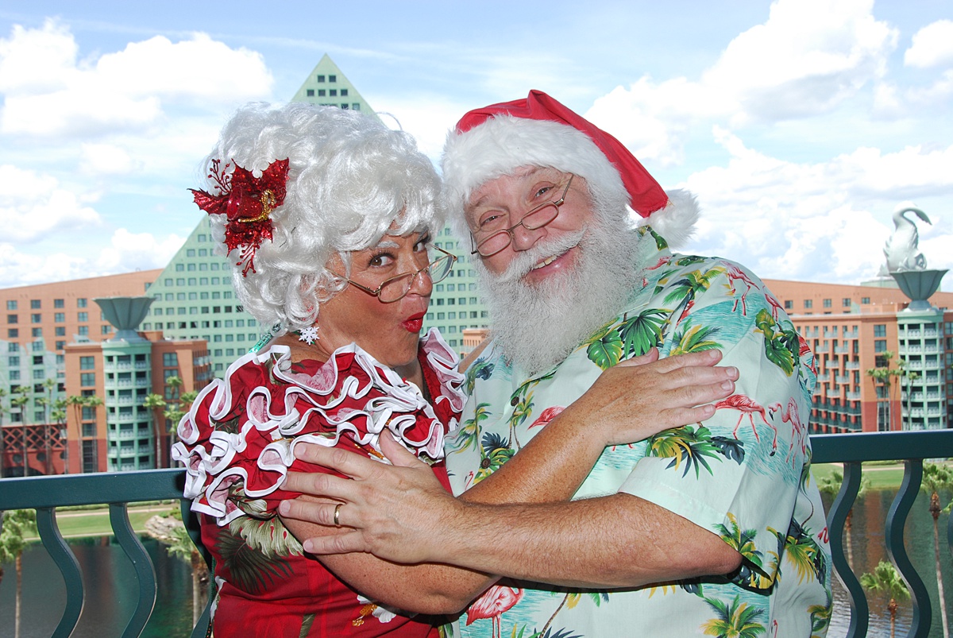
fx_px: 1232
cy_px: 319
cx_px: 476
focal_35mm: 46
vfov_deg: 29.0
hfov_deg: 42.3
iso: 250
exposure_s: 1/125
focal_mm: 31
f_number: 11
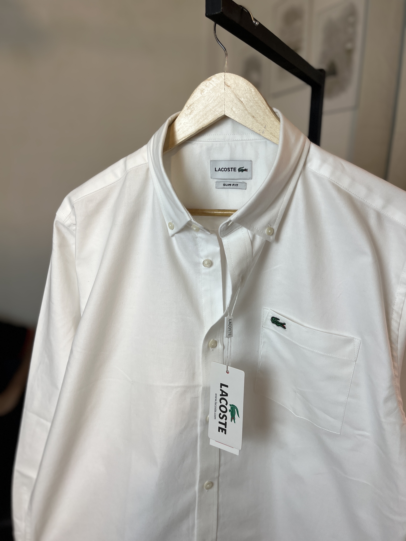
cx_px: 203
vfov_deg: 67.3
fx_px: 407
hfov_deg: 53.1
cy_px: 270
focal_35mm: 26
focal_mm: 5.1
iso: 32
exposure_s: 1/146
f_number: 1.6
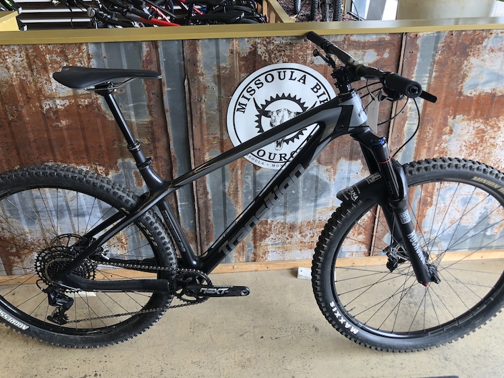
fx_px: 437
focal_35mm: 30
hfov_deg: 59.9
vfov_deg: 46.8
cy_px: 180
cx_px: 240
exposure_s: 1/40
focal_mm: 3.99
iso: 25
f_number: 1.8
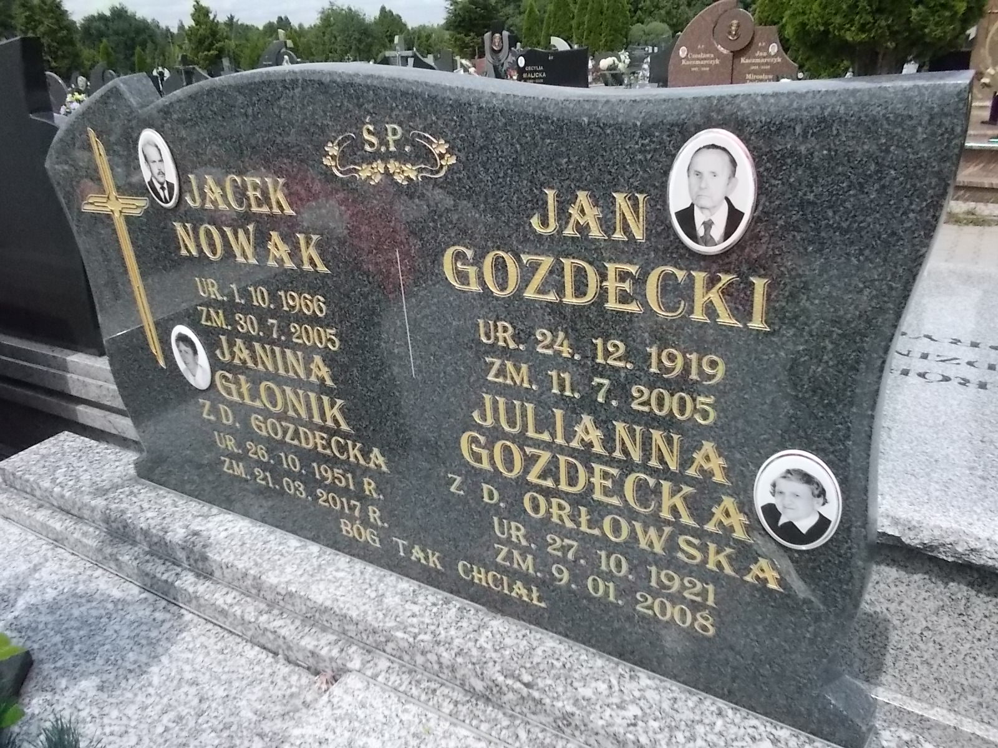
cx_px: 499
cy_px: 374
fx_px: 750
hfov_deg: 67.3
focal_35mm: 26
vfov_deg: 53.1
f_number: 8
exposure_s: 1/800
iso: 400
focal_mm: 4.6
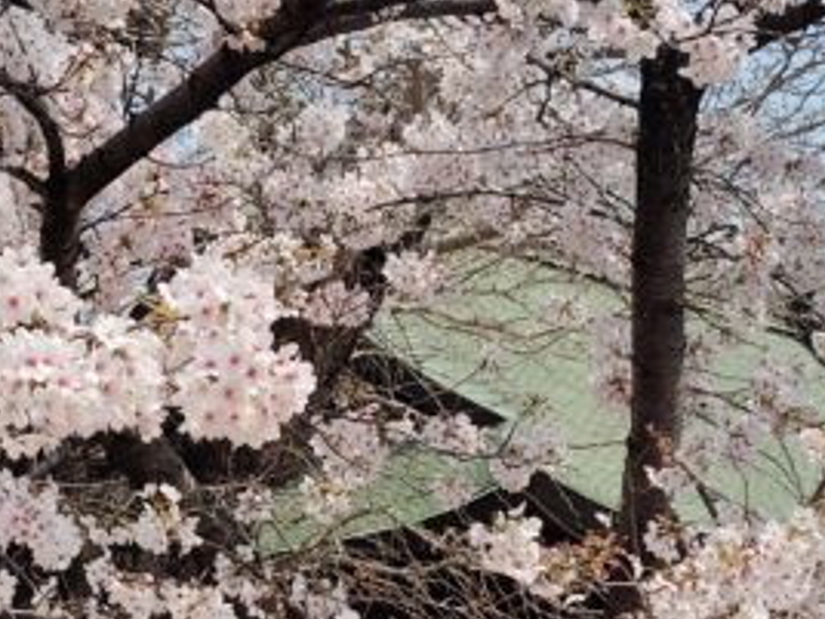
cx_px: 331
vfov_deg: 13.6
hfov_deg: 18.4
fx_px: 2550
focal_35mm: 107
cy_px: 641
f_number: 1.8
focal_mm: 4.22
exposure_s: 1/926
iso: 50
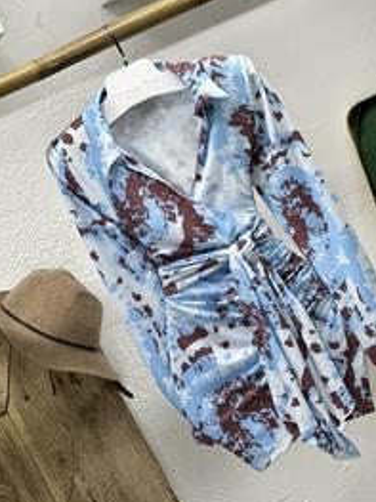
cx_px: 235
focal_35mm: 117
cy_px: 271
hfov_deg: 12.6
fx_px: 1696
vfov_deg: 16.8
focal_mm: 9
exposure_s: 1/100
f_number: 2.8
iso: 200
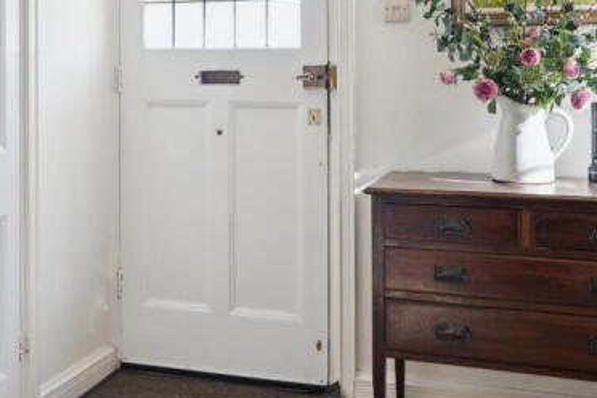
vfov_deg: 26.1
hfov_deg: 38.7
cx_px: 227
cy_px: 89
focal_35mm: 51
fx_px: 846
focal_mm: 29
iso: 640
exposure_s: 1/6
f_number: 11
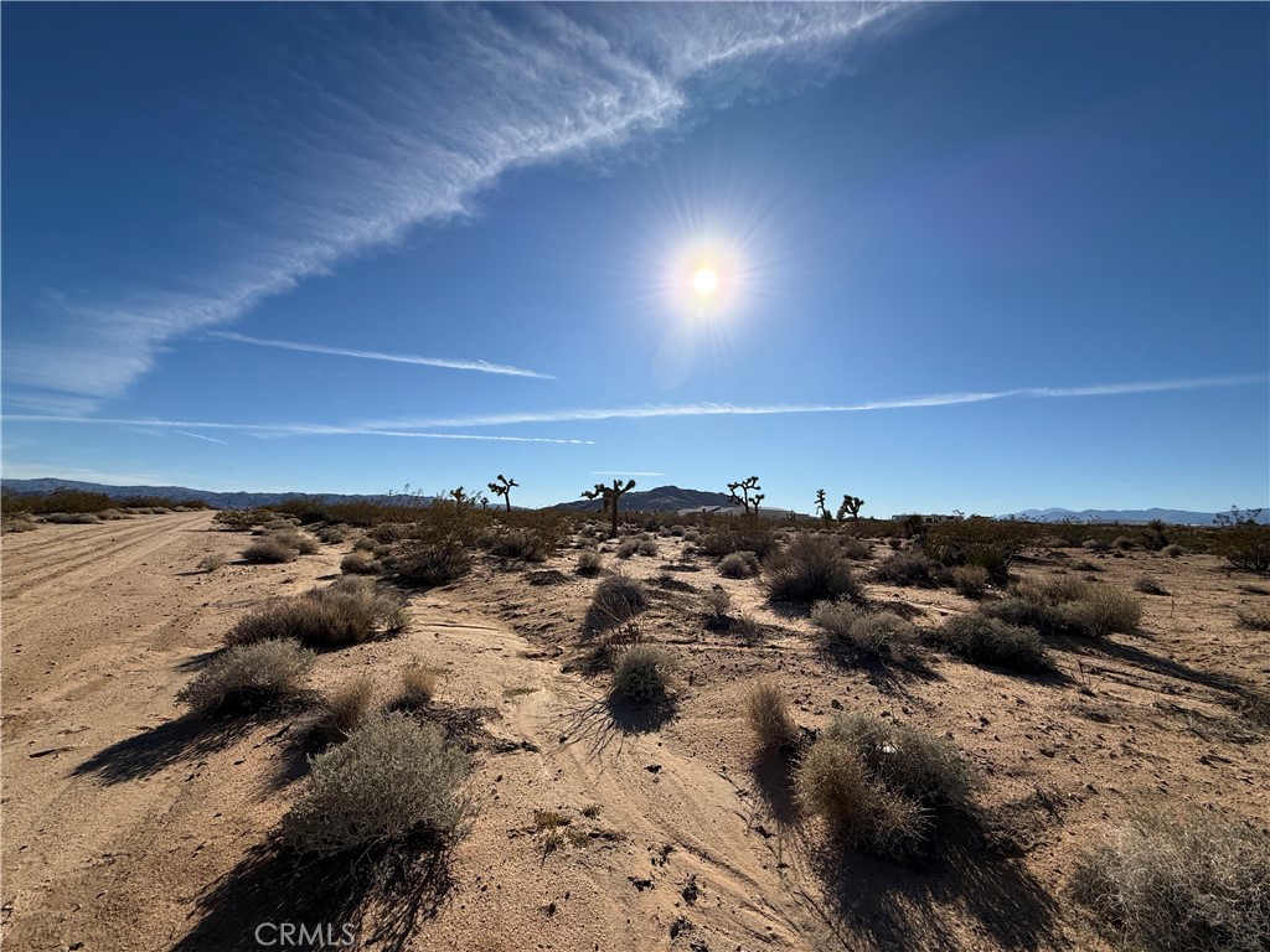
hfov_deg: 102.1
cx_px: 635
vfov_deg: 85.7
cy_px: 476
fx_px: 514
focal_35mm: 14
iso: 50
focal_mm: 2.22
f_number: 2.2
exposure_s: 1/5155
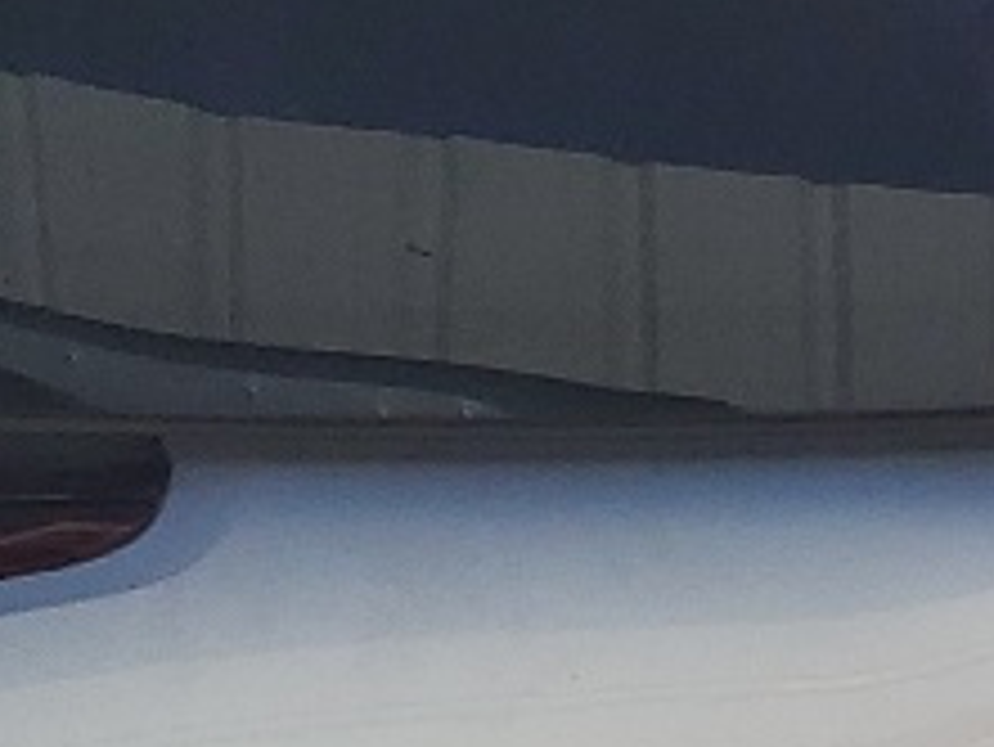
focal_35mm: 188
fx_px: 5401
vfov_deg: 7.8
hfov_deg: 10.3
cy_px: 954
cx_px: 1358
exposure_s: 1/10000
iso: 50
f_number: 1.5
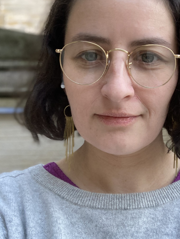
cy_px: 89
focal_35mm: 49
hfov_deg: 29.3
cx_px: 130
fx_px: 339
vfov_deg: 38.6
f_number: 2.2
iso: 160
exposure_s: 1/60
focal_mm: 2.87
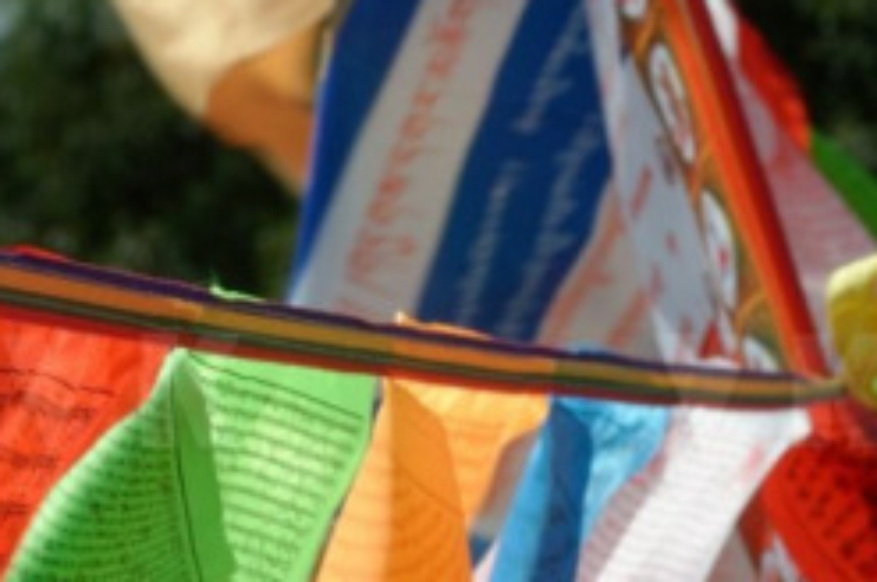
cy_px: 500
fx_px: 8871
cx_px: 437
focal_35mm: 365
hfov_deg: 5.7
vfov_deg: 3.8
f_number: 14
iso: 125
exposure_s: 1/160
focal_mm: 75
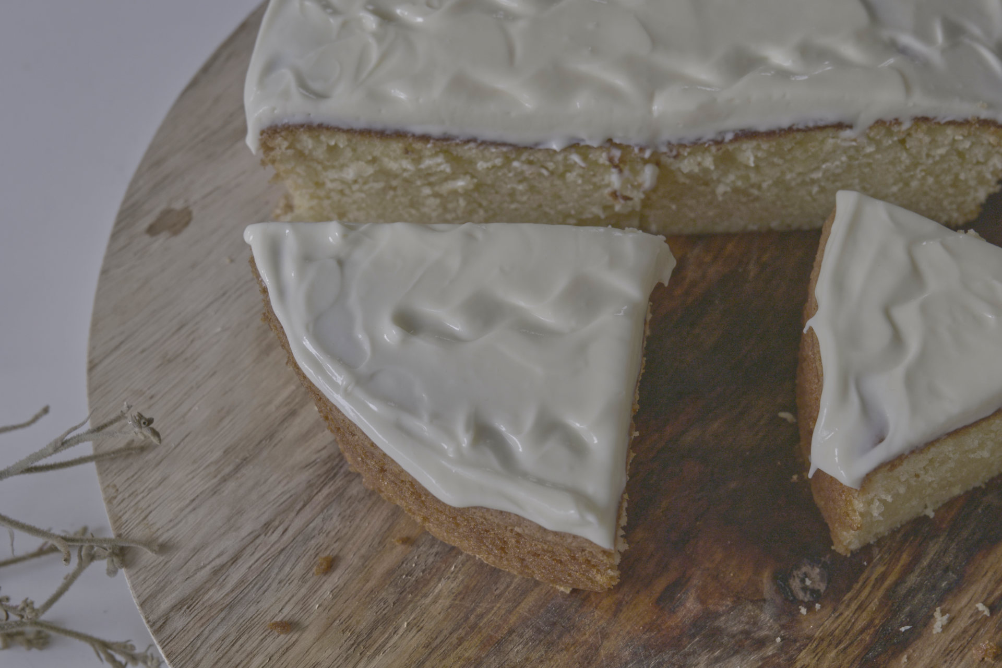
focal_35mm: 54
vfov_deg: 25.1
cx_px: 501
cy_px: 334
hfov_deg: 36.9
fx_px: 1503
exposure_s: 1/60
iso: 1600
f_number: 8
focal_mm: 54
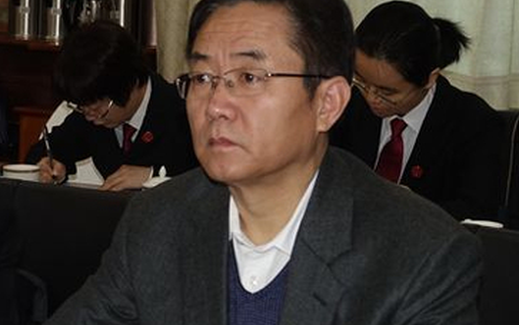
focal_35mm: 120
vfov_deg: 10.9
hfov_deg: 17.3
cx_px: 130
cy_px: 210
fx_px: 1698
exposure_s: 1/60
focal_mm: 22.19
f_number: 3.5
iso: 400
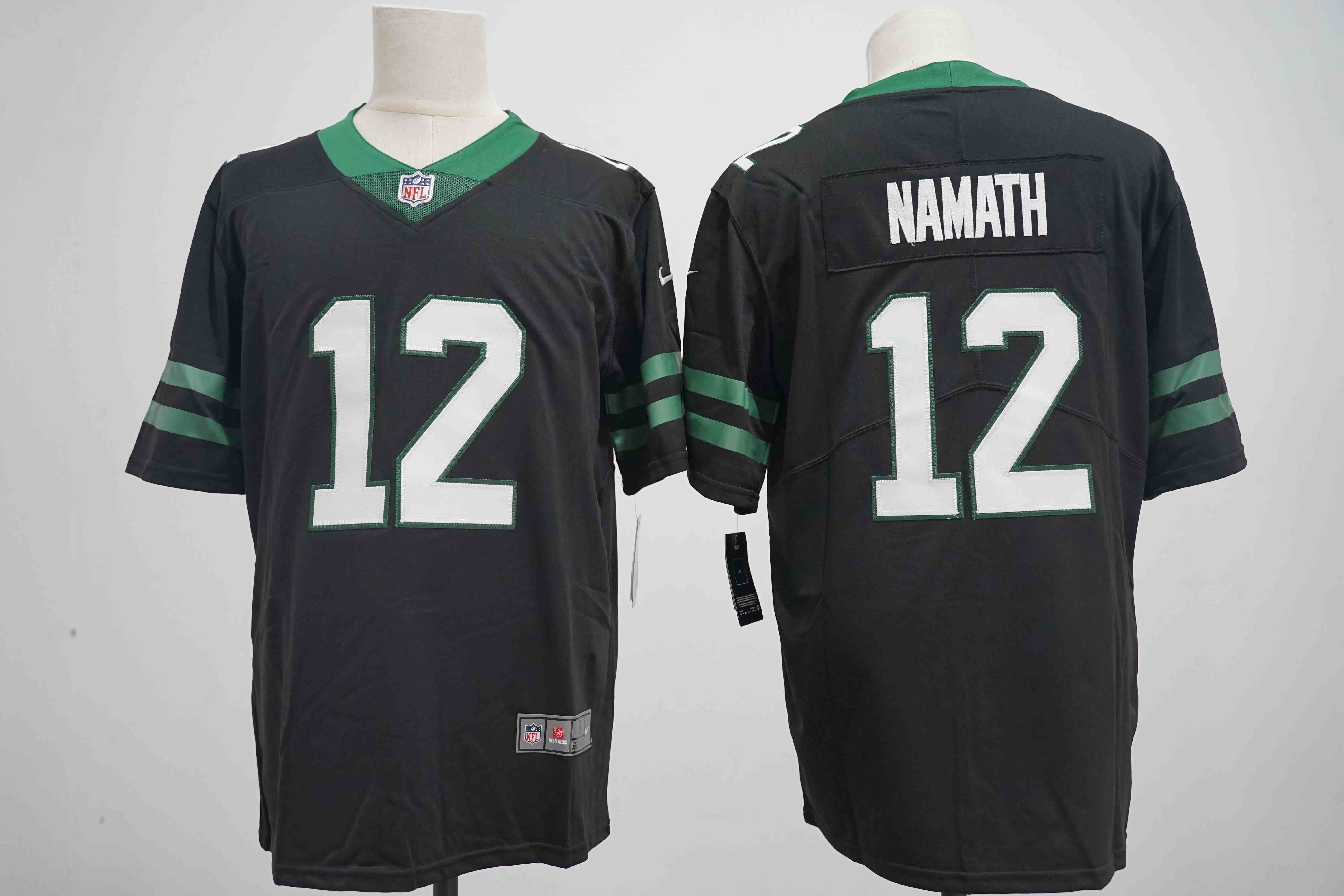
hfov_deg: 65.5
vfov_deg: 46.4
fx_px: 1045
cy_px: 448
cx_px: 672
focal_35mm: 28
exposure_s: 1/160
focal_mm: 28
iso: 1600
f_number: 3.5
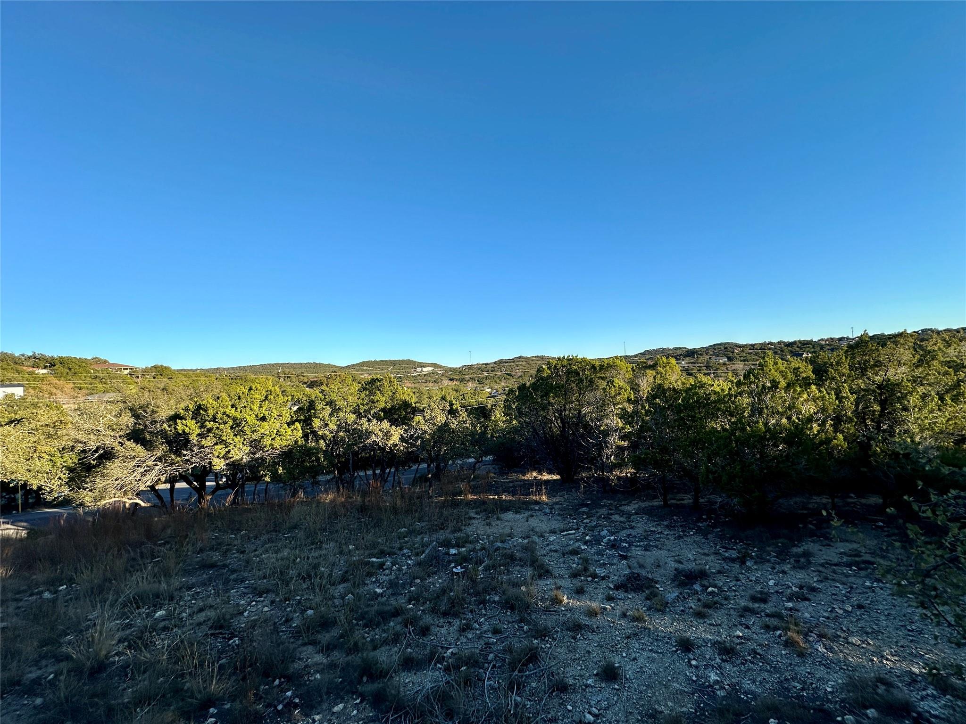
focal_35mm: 14
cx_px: 483
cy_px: 362
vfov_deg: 85.7
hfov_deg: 102.1
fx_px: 391
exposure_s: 1/1208
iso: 50
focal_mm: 2.22
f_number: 2.2
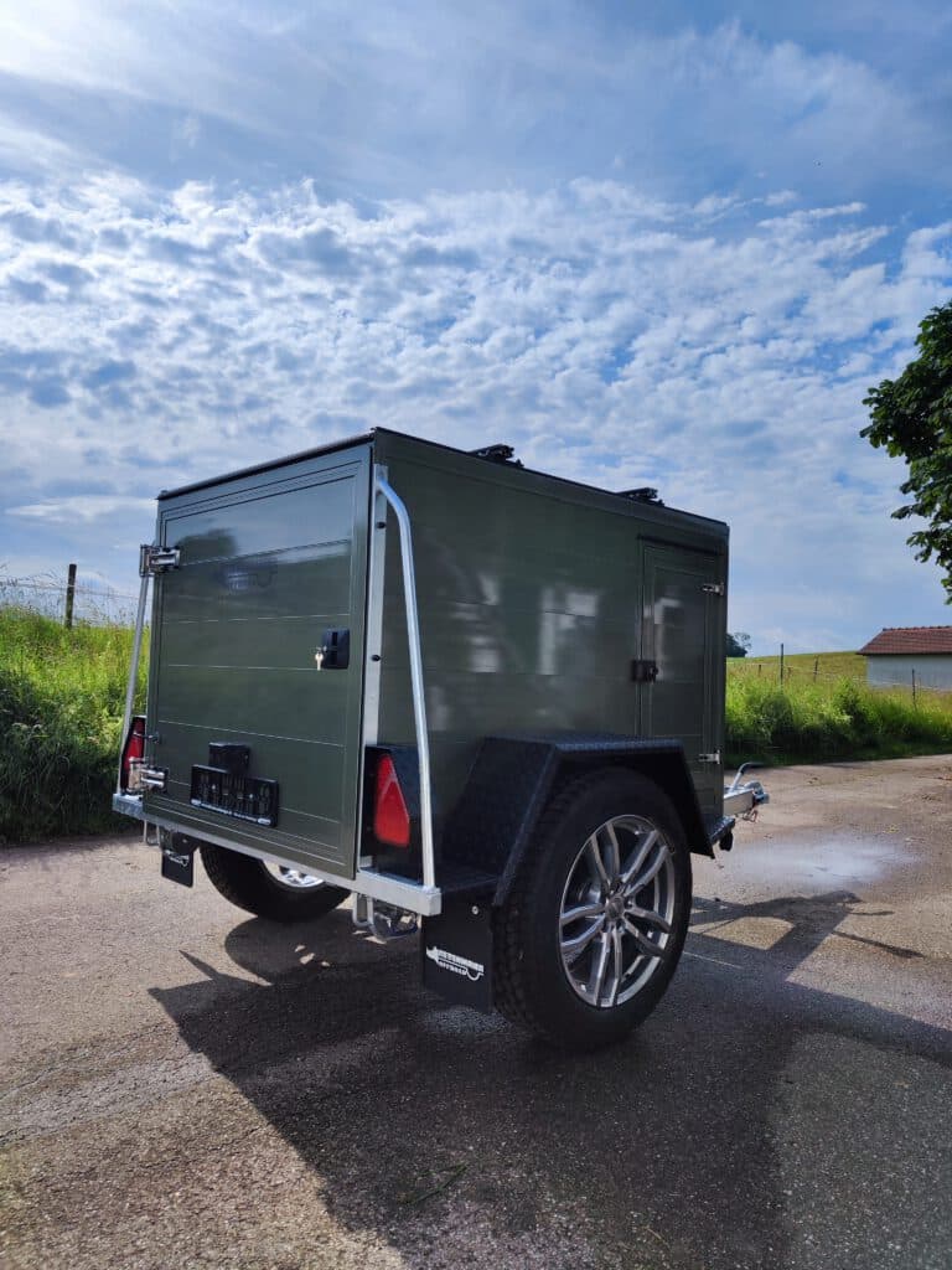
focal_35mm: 24
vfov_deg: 71.6
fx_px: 880
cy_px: 635
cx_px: 476
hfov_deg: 56.8
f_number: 1.88
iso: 50
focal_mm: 5.59
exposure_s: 1/9150
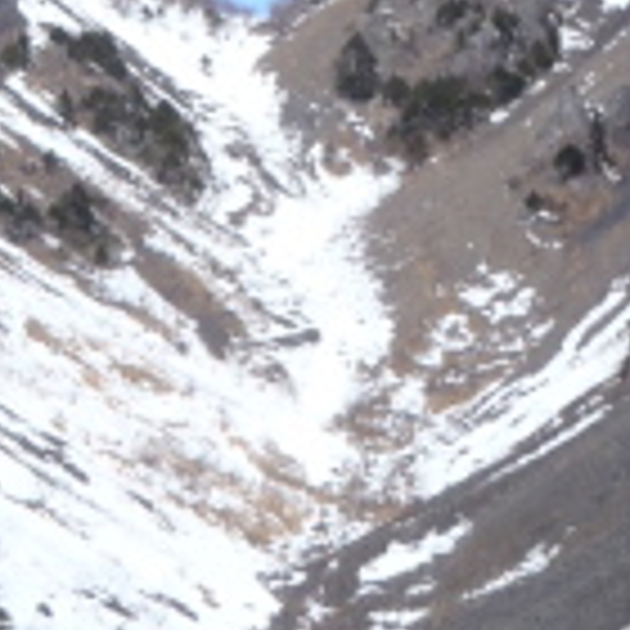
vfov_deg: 5.4
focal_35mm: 324
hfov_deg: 5.4
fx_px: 6671
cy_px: 495
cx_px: -38
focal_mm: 18.46
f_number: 5
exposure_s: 1/160
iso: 100
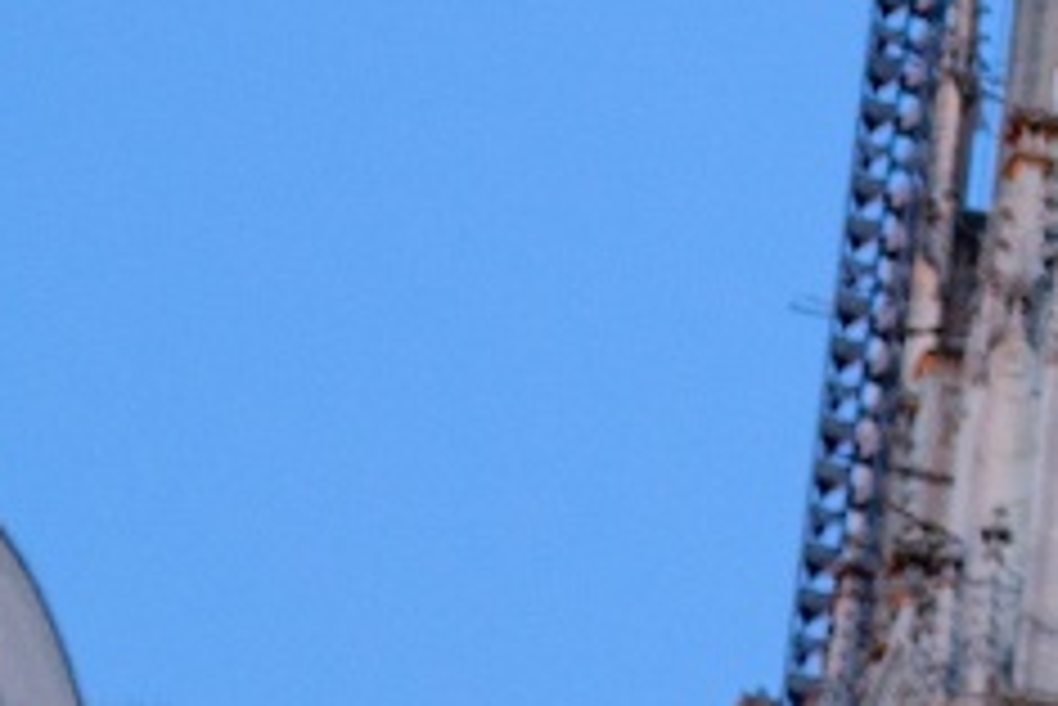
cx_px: 2778
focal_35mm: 253
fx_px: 7440
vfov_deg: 5.3
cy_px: -1039
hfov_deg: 7.5
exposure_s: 1/60
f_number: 1.4
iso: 320
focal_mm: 30
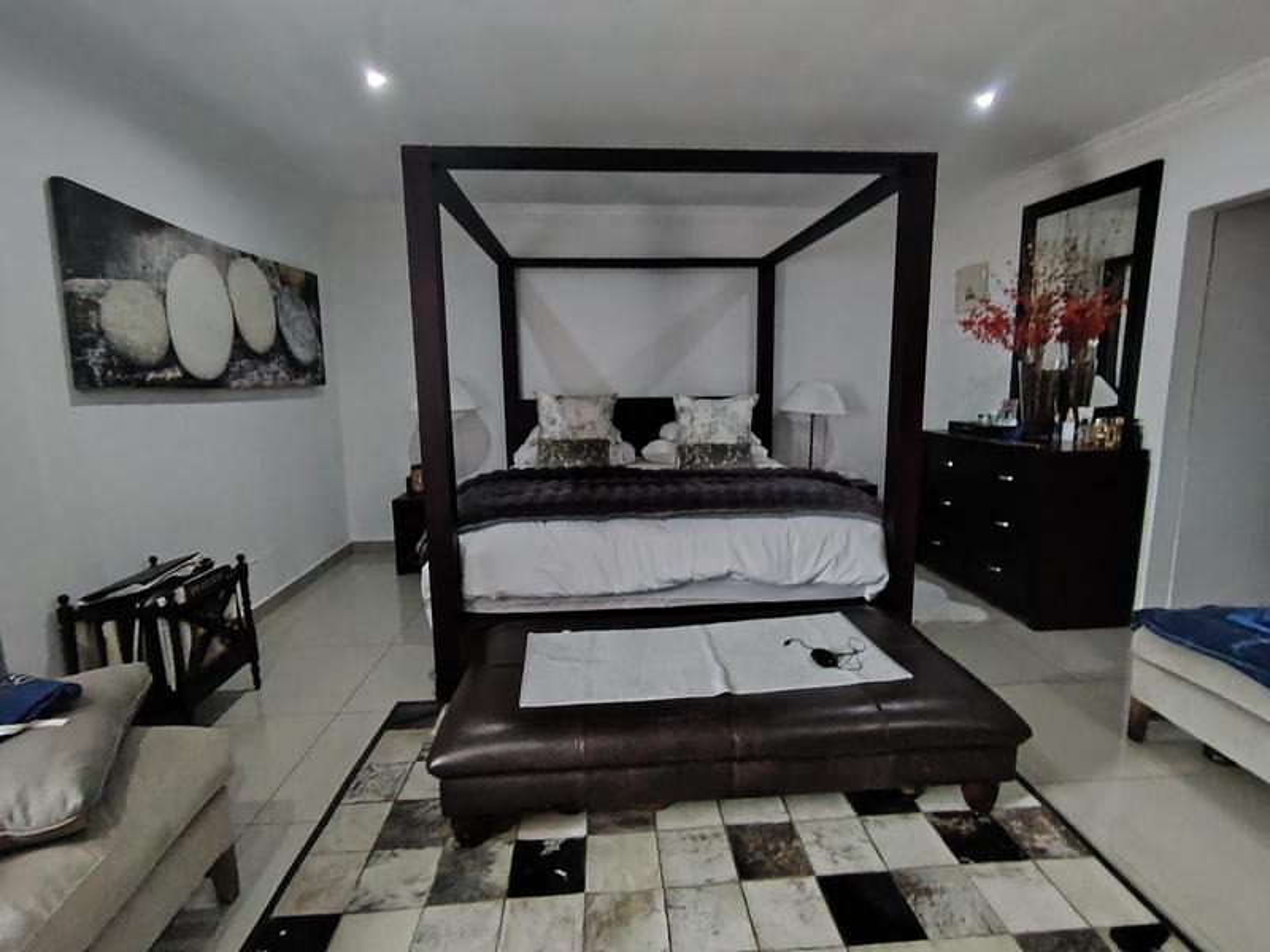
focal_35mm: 17
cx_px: 635
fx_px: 624
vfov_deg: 74.7
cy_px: 476
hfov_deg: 91.0
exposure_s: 1/25
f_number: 2.2
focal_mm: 1.42
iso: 806
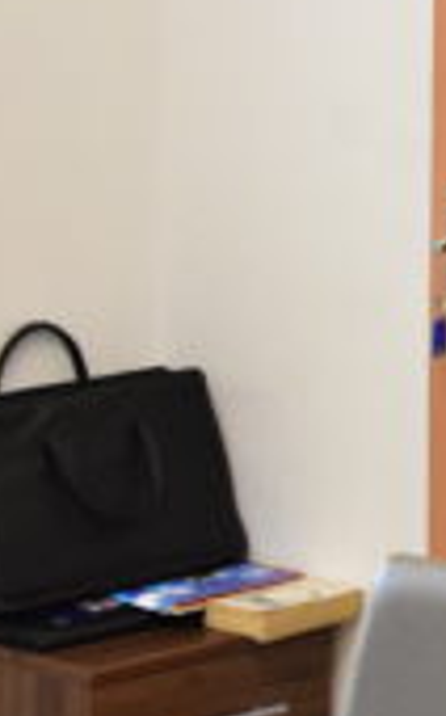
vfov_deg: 15.2
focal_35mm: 136
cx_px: 1296
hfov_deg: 8.3
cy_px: 46
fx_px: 2649
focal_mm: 24
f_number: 6.3
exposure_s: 1/100
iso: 2500
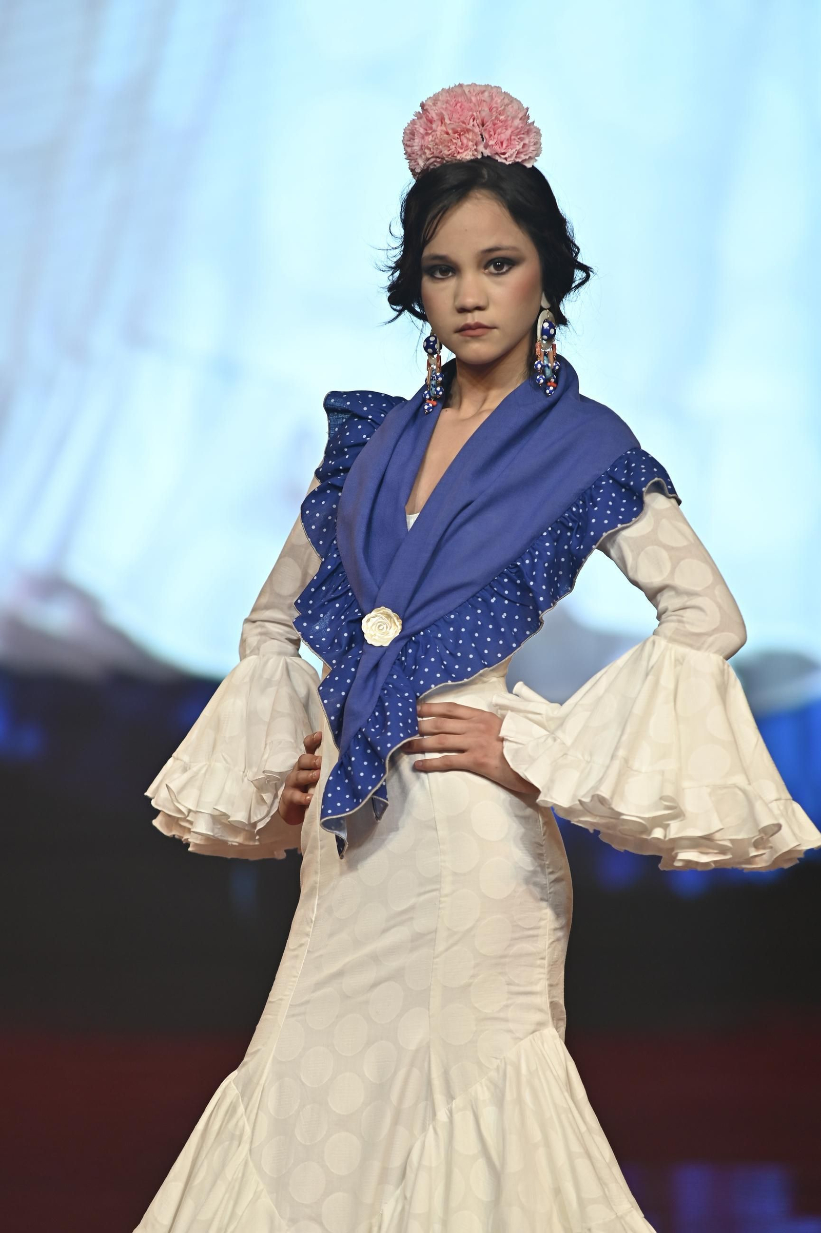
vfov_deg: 10.3
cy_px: 616
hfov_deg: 6.9
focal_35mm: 200
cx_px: 410
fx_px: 6851
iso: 400
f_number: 4
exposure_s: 1/250
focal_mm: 200
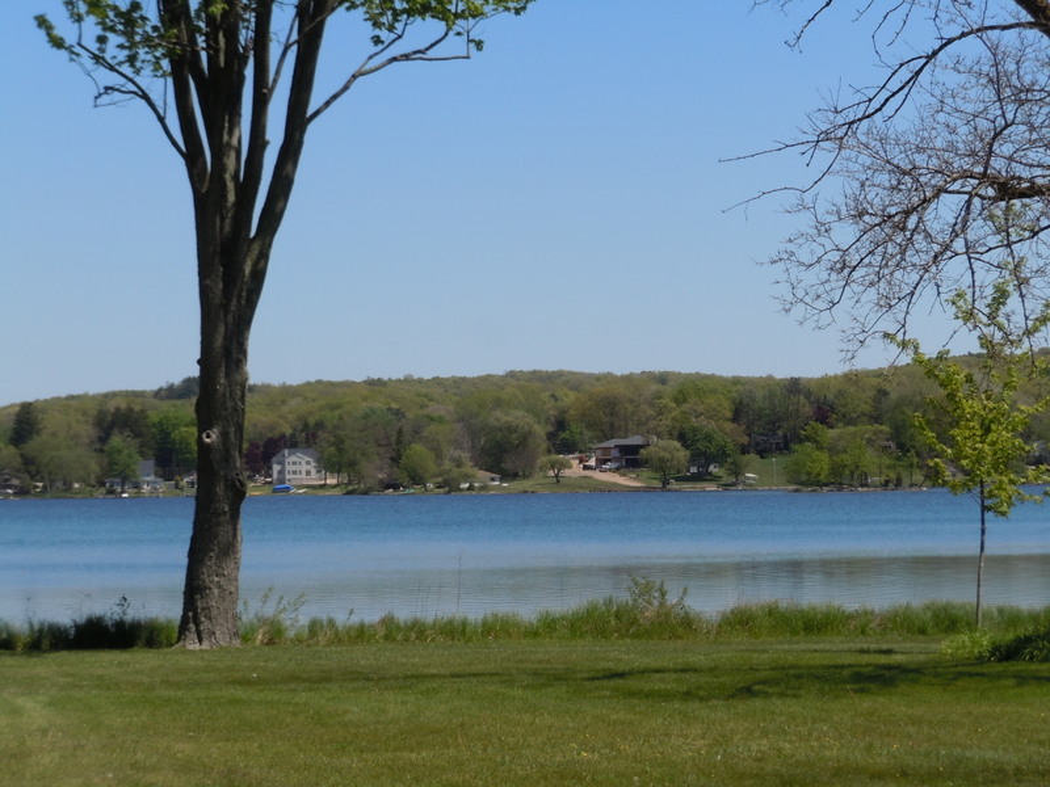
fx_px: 3094
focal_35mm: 102
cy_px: 394
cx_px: 525
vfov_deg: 14.5
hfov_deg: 19.3
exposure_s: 1/640
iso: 100
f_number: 5.4
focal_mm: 18.3
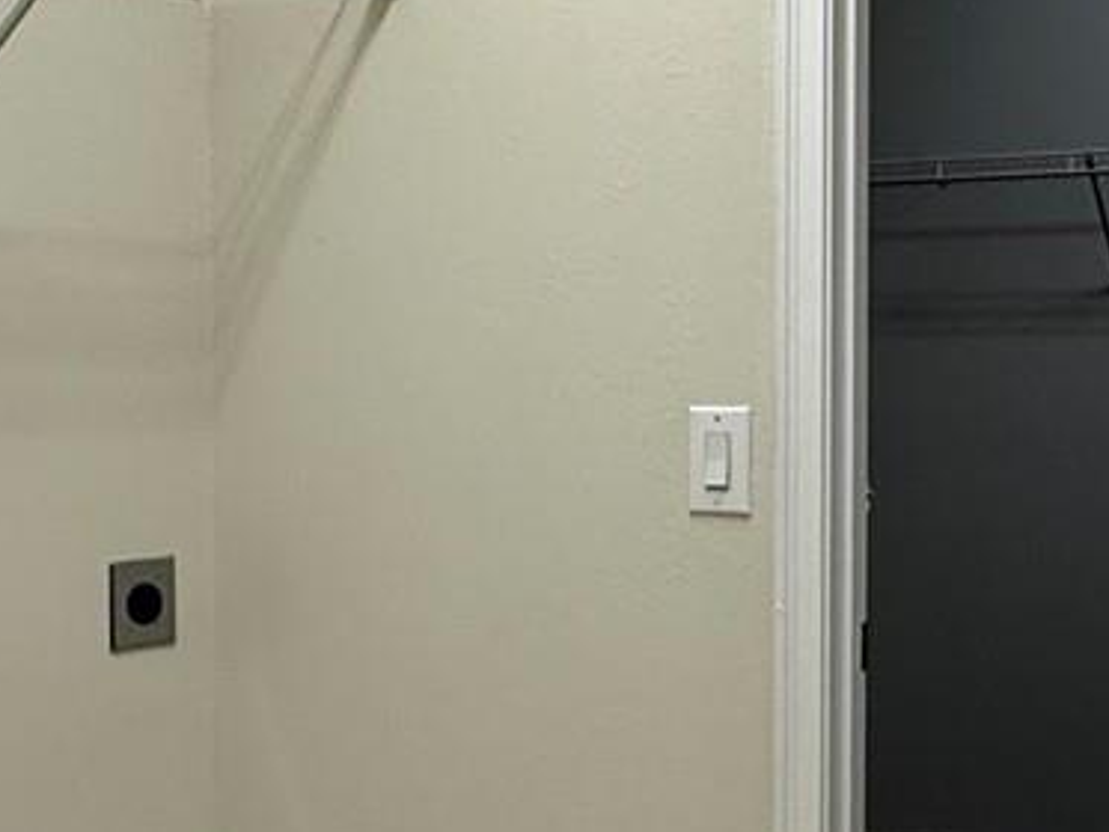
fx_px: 1923
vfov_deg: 24.4
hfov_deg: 32.1
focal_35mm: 60
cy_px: 422
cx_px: 666
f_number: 2.2
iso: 160
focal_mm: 2.22
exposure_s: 1/120
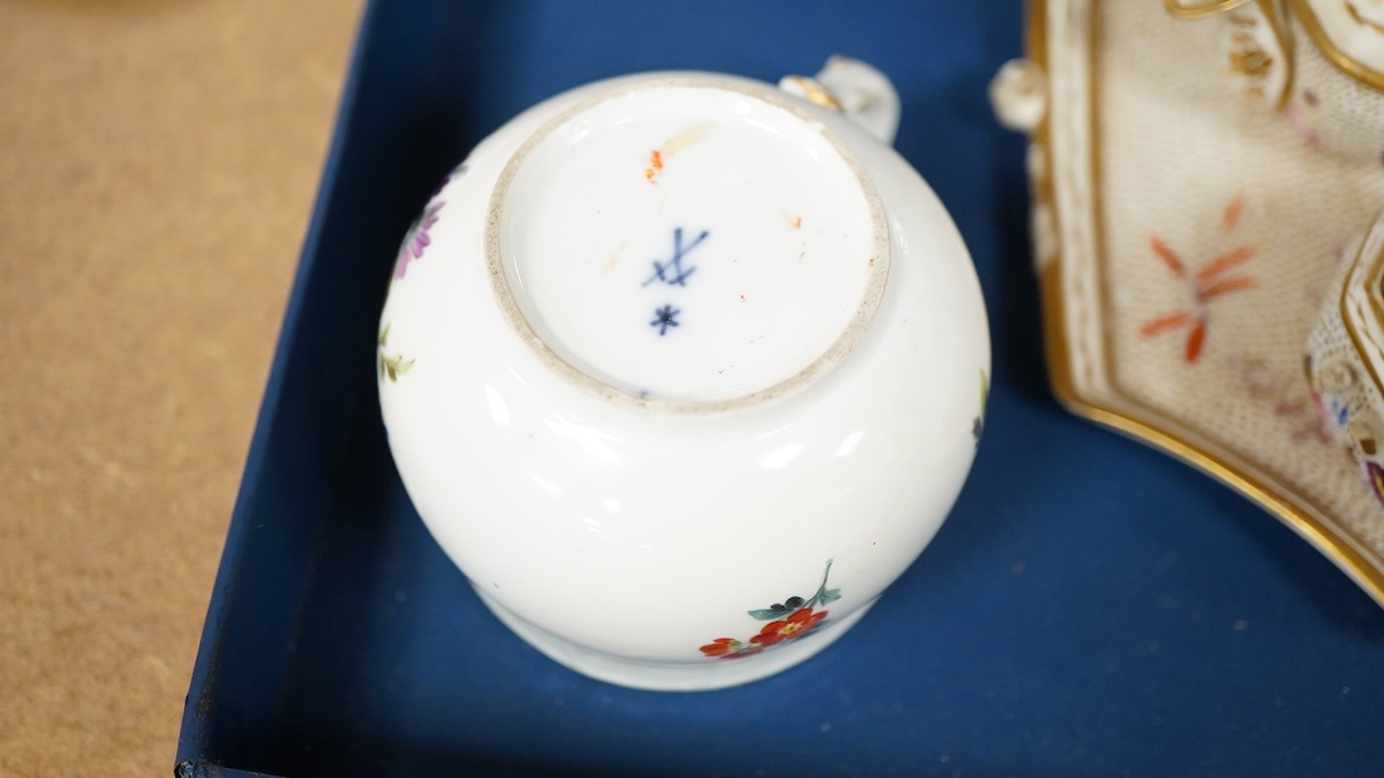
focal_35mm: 48
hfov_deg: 42.9
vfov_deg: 24.9
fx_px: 1761
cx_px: 682
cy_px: 321
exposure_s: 1/200
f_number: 4
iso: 2500
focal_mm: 30
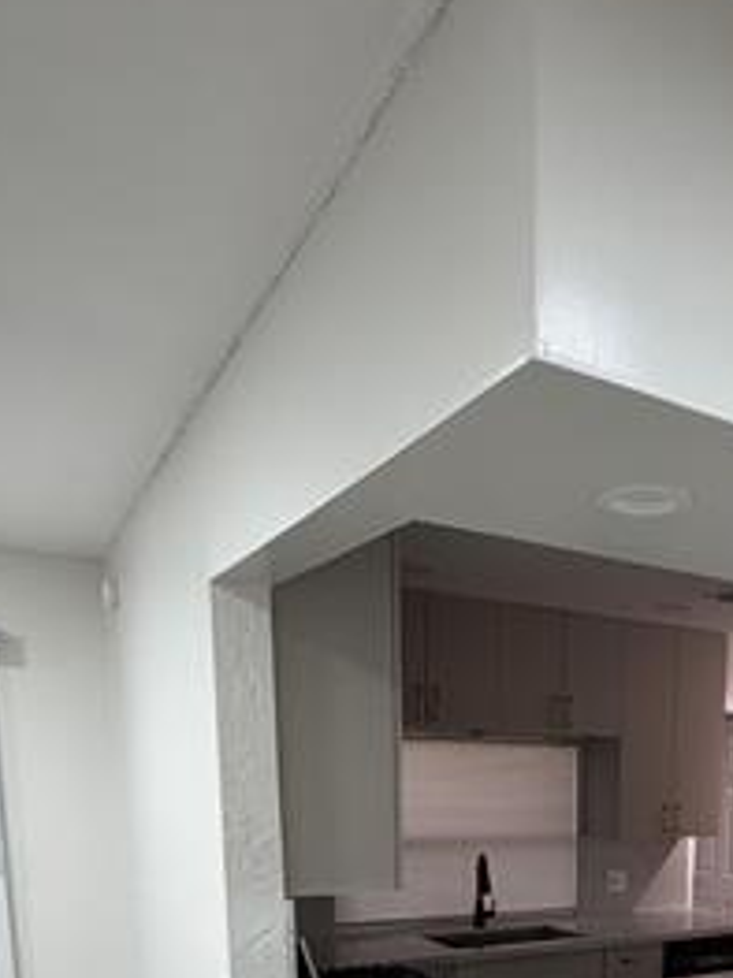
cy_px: 945
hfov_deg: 41.8
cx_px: 606
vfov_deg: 48.4
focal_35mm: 32
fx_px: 904
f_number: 2.2
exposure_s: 1/120
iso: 250
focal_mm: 2.22
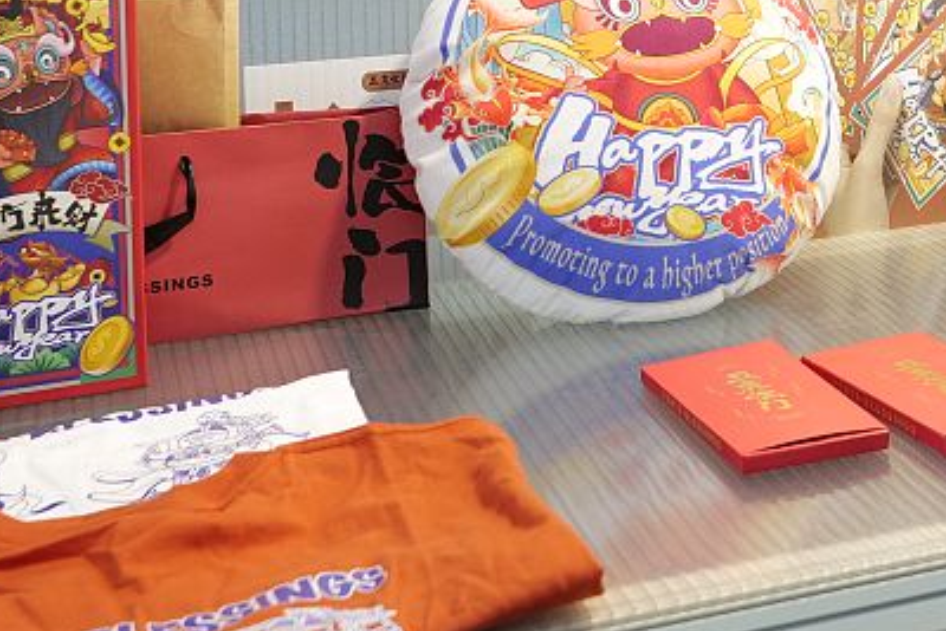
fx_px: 1893
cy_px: -158
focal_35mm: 72
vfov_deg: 17.9
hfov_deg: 26.6
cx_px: 932
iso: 400
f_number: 4
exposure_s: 1/60
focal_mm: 24
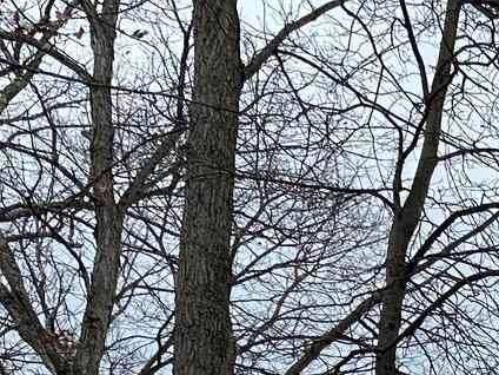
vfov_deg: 10.8
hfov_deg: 13.0
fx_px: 1672
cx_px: 1186
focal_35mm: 116
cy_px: 904
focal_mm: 6.86
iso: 80
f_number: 1.78
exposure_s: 1/1473
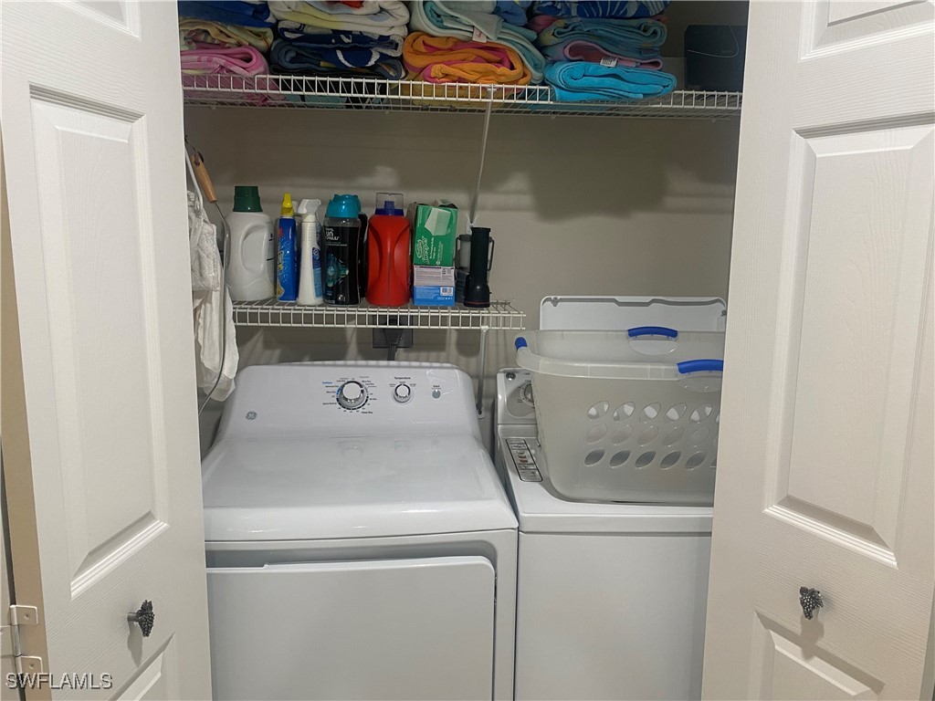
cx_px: 468
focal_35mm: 26
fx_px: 702
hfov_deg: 67.3
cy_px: 350
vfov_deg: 53.1
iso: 125
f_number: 1.8
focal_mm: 4.25
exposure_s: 1/60
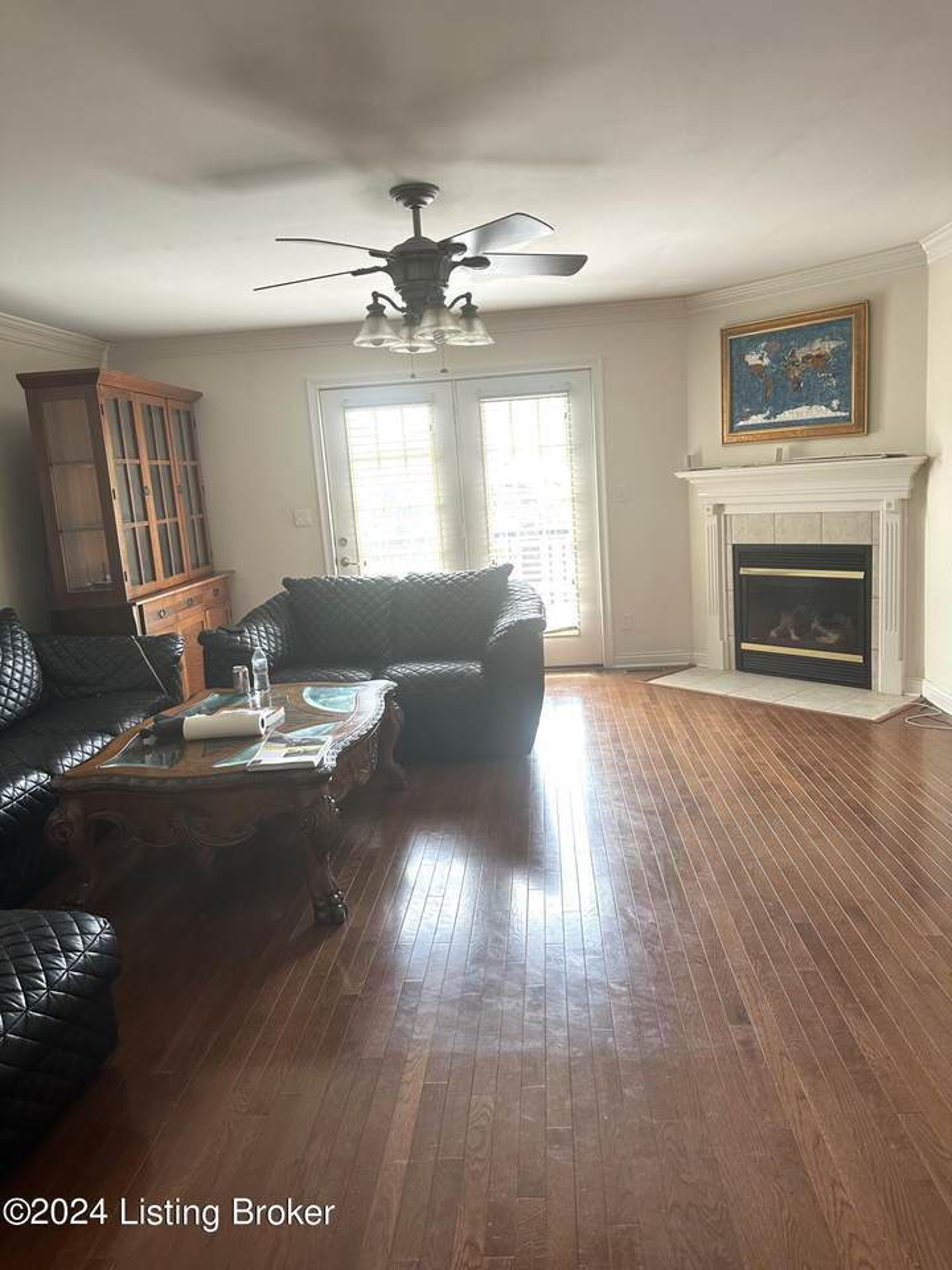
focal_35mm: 24
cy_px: 635
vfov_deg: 71.6
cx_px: 476
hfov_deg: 56.8
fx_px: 880
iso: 125
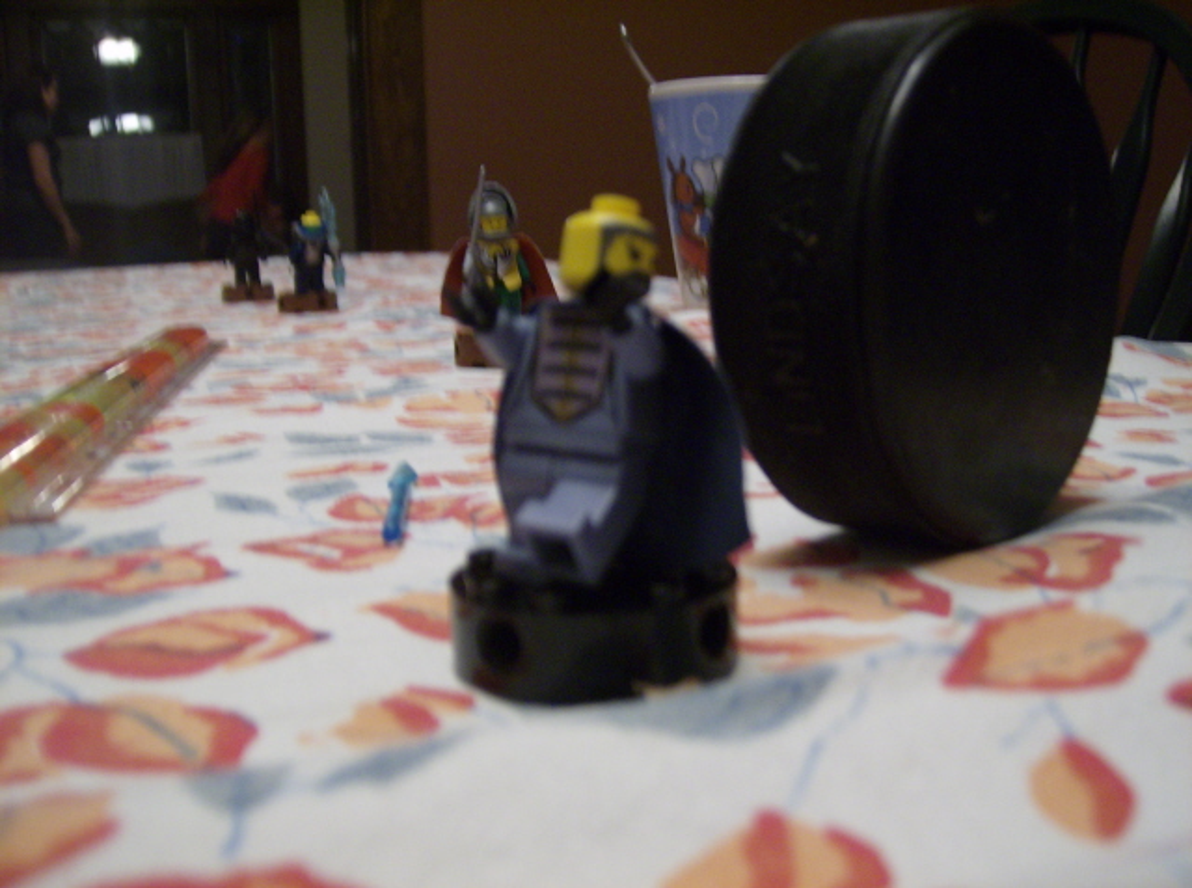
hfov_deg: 51.5
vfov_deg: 39.5
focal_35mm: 36
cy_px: 444
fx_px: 1237
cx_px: 596
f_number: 2.8
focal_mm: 6
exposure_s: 1/11.4
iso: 200
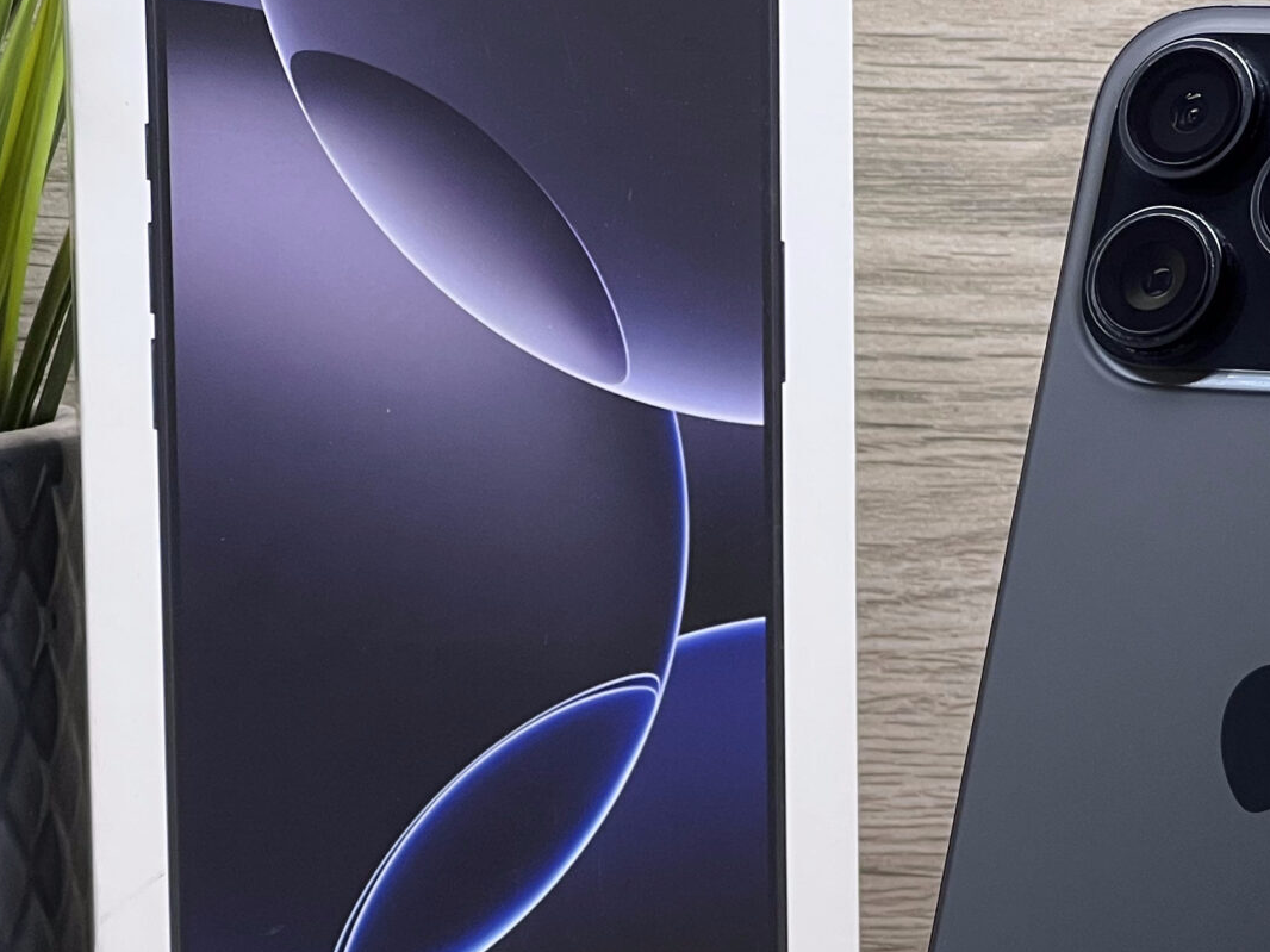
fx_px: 6786
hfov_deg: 10.6
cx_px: 1112
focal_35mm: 185
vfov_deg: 8.0
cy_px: 850
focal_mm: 9
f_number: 2.8
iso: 80
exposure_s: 1/100
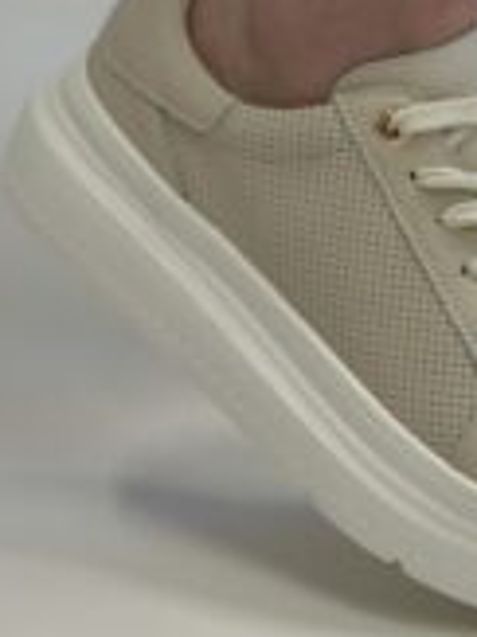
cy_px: 78
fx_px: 2171
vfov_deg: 16.5
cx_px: 485
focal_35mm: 118
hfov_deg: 12.4
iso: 80
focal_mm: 6.86
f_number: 1.78
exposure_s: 1/100
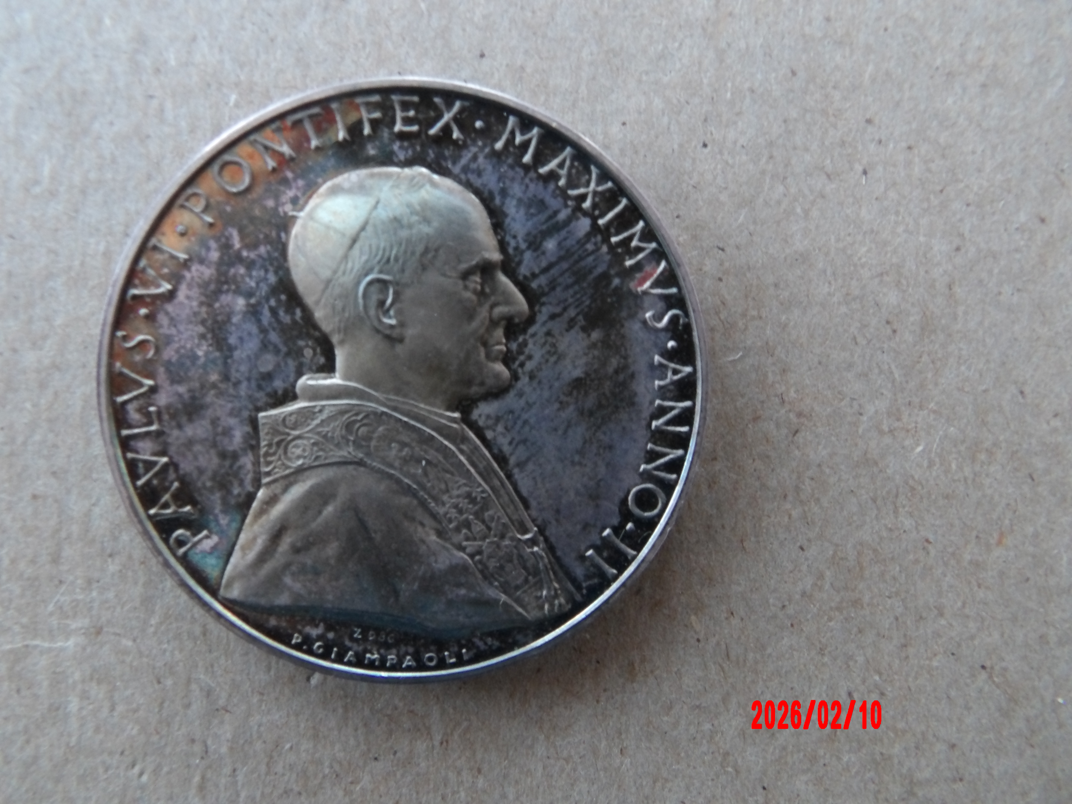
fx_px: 712
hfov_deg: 73.9
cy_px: 402
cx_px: 536
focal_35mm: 23
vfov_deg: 58.9
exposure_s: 1/15
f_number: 4.1
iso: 324
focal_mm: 4.2
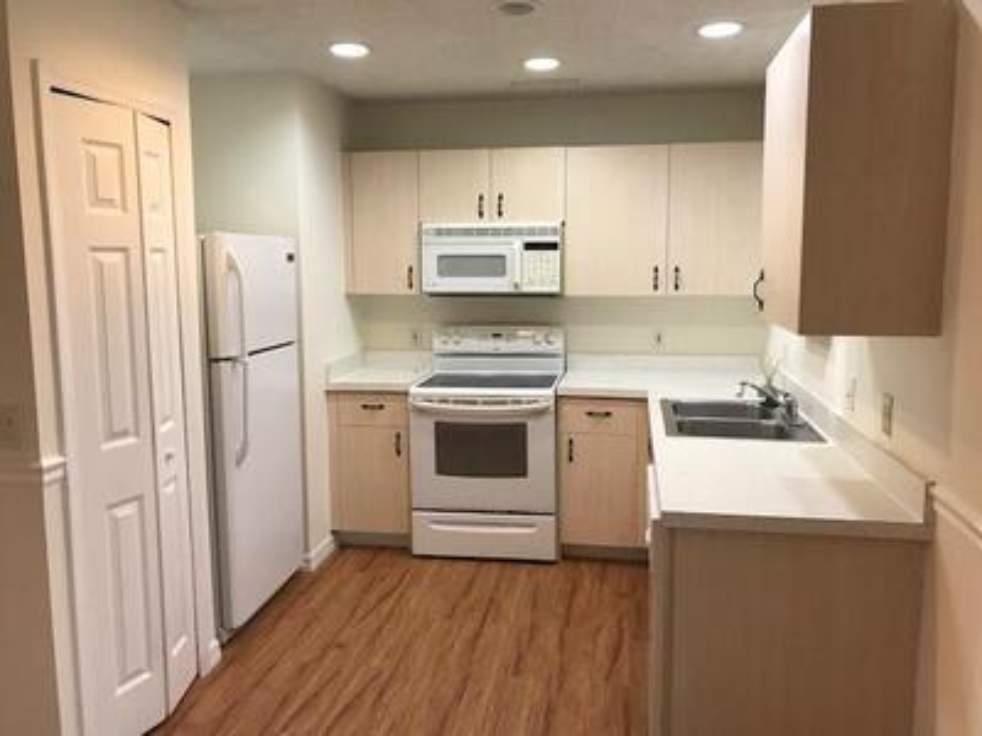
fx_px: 794
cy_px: 368
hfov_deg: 63.4
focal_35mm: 28
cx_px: 491
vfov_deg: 49.7
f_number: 1.8
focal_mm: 3.99
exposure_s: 1/30
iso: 32
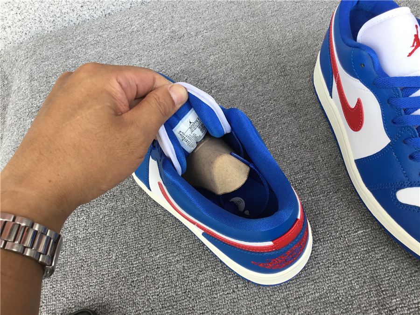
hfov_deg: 58.4
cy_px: 158
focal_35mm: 31
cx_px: 210
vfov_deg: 45.4
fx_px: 376
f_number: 2.4
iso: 25
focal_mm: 3.3
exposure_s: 1/124
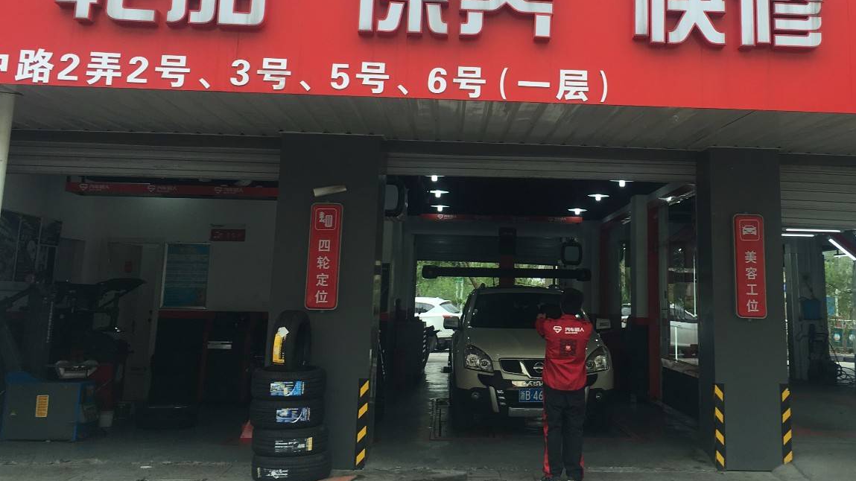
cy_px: 86
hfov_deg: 46.0
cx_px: 536
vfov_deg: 26.5
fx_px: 999
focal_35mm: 44
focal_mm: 4.15
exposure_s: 1/118
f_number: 2.2
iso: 25
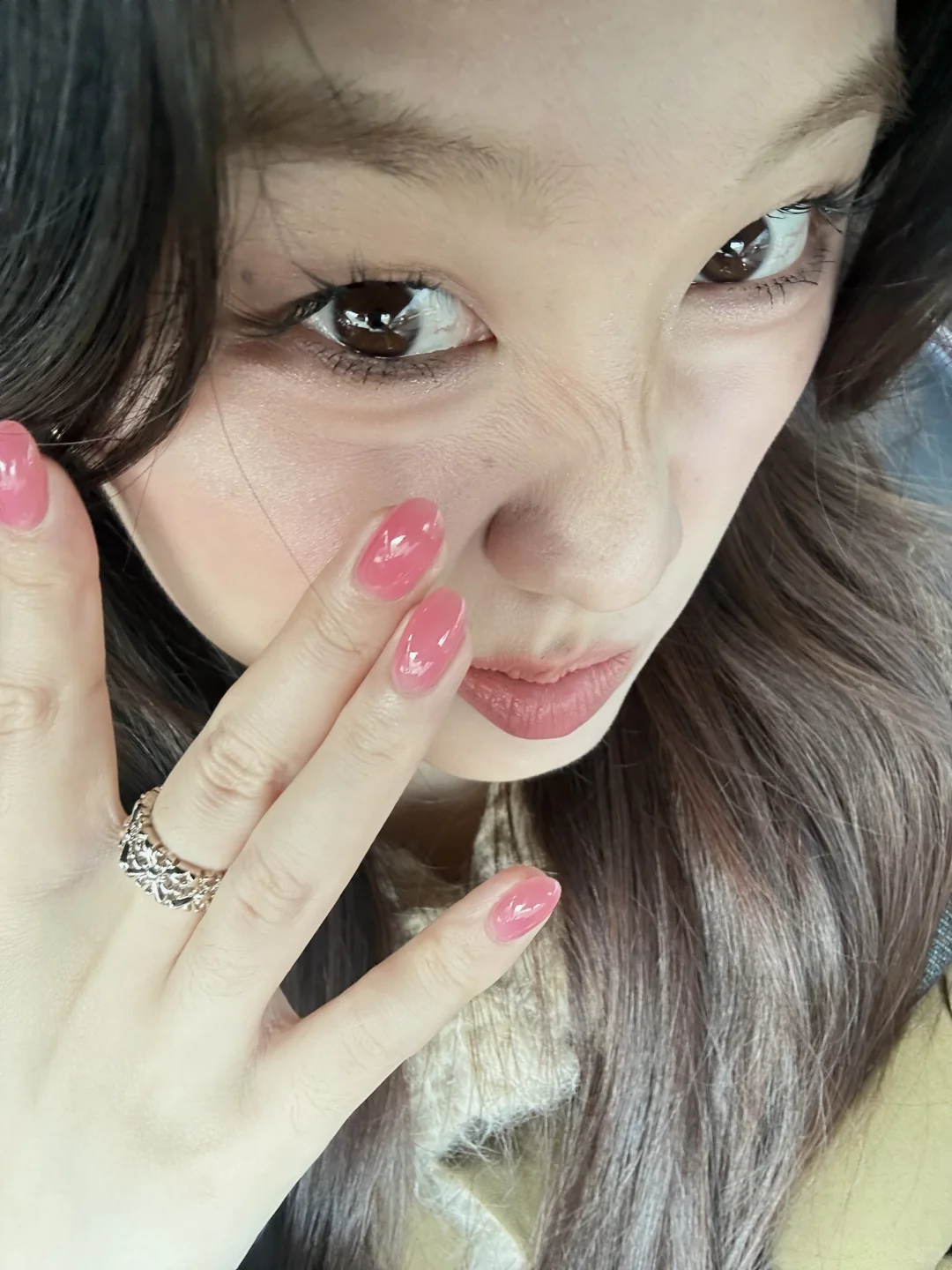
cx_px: 476
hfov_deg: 58.9
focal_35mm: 23
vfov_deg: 73.9
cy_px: 635
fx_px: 843
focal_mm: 2.69
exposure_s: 1/60
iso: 160
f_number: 1.9
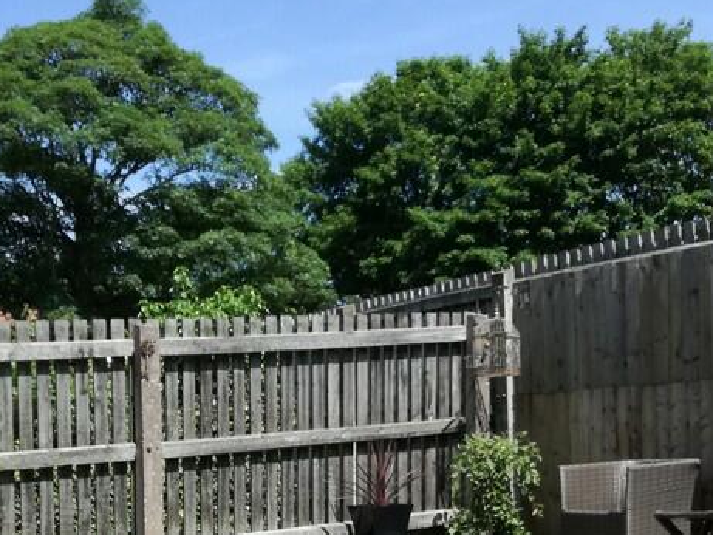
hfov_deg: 32.2
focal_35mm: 60
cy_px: 578
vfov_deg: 23.1
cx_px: 346
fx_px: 1236
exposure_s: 1/752
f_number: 2
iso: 50
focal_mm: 3.79
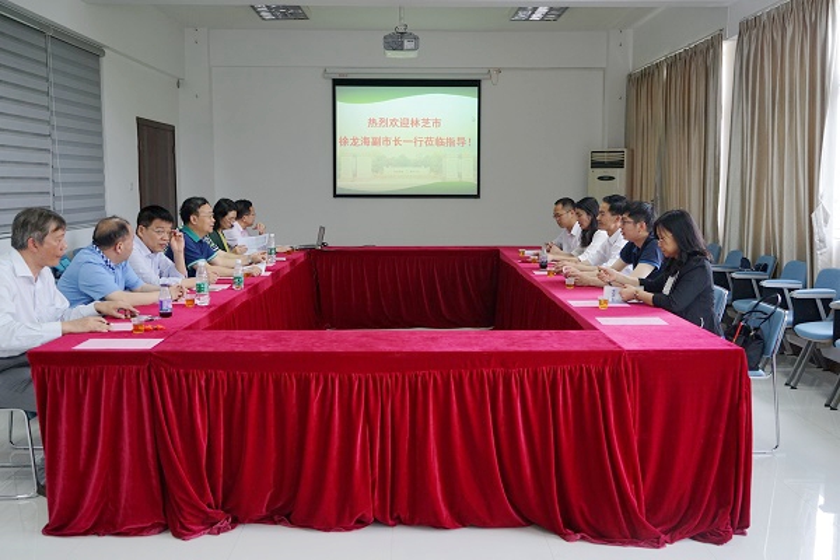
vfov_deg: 36.9
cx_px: 420
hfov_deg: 53.1
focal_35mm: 36
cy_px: 280
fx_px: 840
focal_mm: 36
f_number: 4
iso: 1000
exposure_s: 1/160
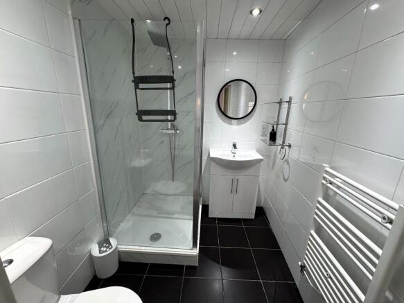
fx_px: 163
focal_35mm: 14
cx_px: 202
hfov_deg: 102.1
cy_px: 152
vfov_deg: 85.7
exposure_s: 1/100
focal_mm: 2.22
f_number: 2.2
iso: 250
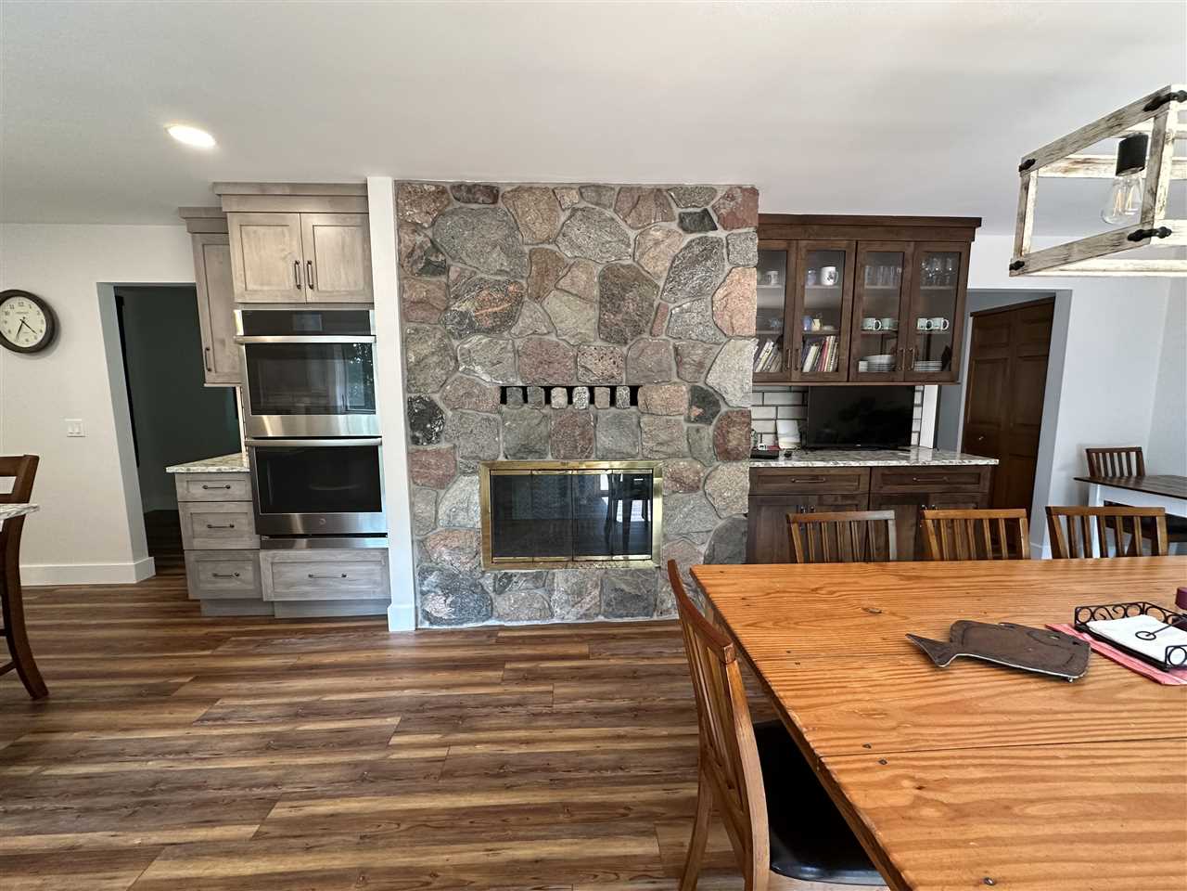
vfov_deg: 85.7
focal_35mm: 14
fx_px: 480
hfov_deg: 102.1
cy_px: 446
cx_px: 594
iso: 250
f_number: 2.2
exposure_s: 1/120
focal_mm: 2.22
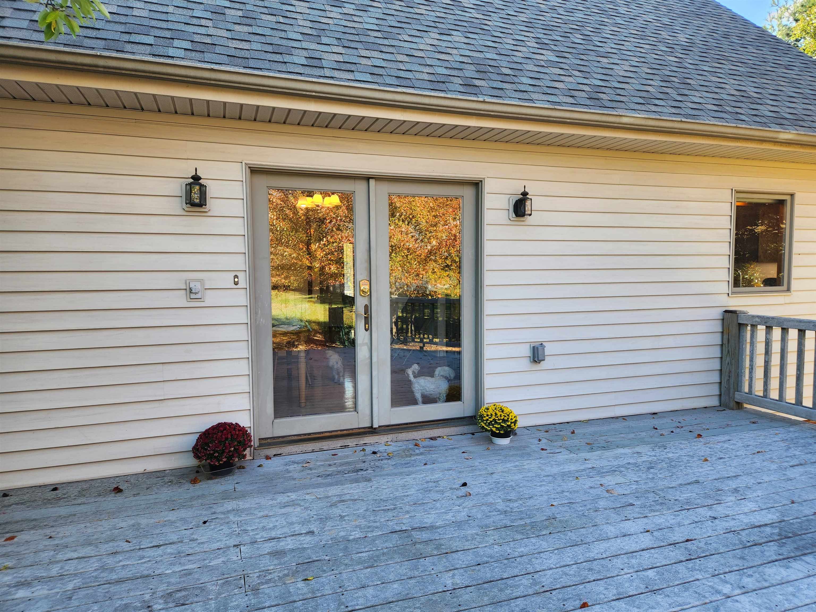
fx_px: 542
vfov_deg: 58.9
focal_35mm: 23
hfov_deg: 73.9
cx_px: 408
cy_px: 306
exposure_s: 1/180
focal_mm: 5.4
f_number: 1.8
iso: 32
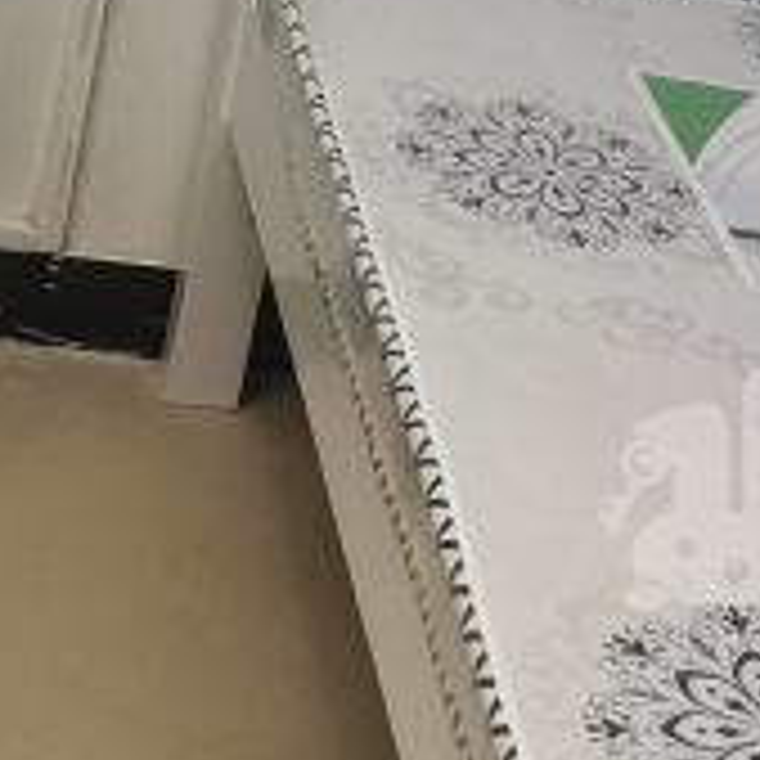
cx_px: 958
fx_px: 2707
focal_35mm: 109
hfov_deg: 15.3
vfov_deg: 16.0
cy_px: 490
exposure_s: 1/50
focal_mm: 4.75
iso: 320
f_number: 1.8
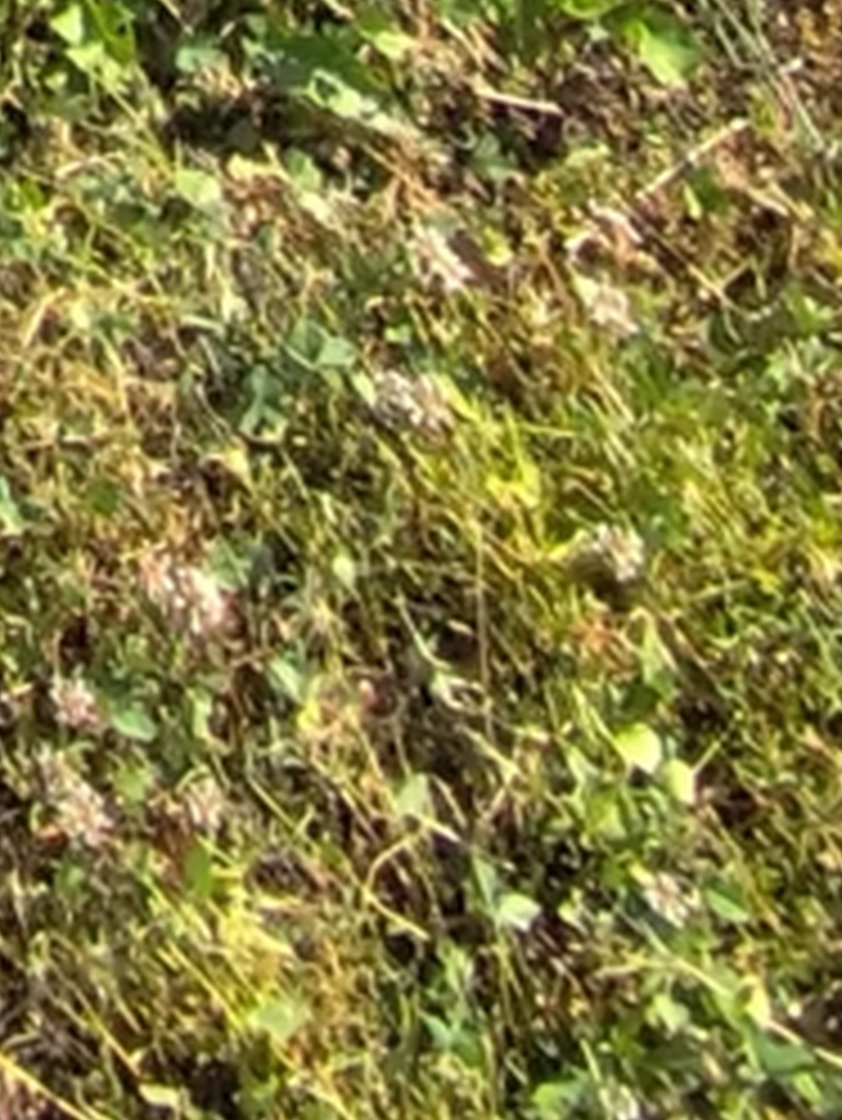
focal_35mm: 91
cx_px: -1306
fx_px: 2949
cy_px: -1788
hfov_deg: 12.2
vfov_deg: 13.4
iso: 50
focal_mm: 1.65
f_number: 2.2
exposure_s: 1/1042
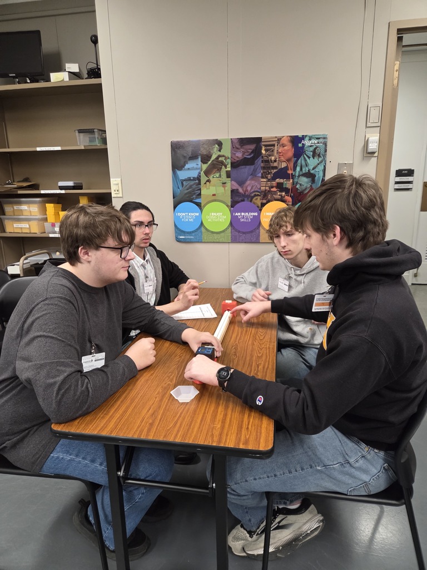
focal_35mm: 23
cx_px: 214
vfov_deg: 73.9
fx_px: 378
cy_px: 285
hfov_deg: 58.9
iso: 1000
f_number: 1.8
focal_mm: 5.4
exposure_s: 1/120
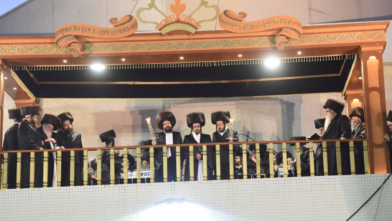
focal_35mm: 105
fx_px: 1091
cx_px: 196
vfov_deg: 11.5
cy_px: 123
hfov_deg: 20.4
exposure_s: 1/80
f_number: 3.2
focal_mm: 100
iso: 5000
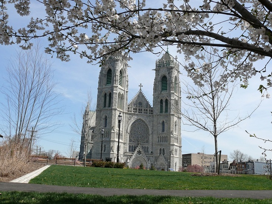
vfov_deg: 40.7
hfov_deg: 52.6
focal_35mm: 35
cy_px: 102
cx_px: 136
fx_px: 275
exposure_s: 1/400
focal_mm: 7.4
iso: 100
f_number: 5.6
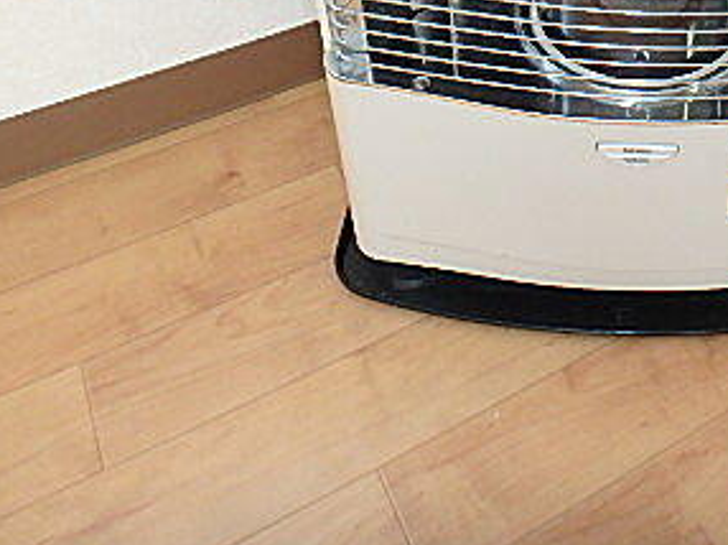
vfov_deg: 28.0
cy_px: -59
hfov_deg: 38.0
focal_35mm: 47
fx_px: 988
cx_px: 644
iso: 320
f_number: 3.5
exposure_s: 1/30
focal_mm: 3.7
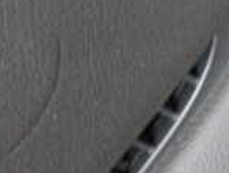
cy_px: -173
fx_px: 815
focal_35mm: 123
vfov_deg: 11.0
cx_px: 152
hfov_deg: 16.0
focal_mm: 5.4
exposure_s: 1/30
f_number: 2.3
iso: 250
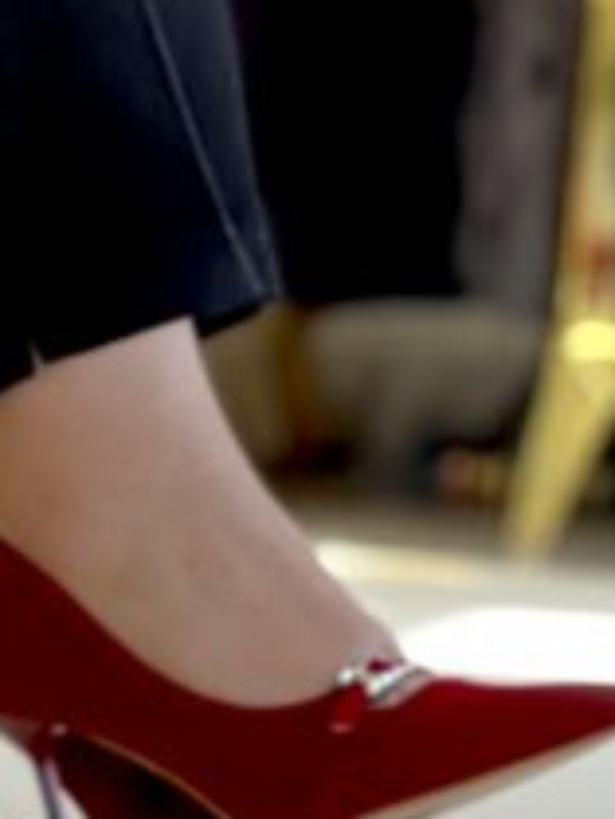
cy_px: 515
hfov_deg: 7.0
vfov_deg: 9.4
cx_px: -200
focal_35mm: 211
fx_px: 4993
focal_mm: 9
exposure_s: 1/109
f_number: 2.8
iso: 250
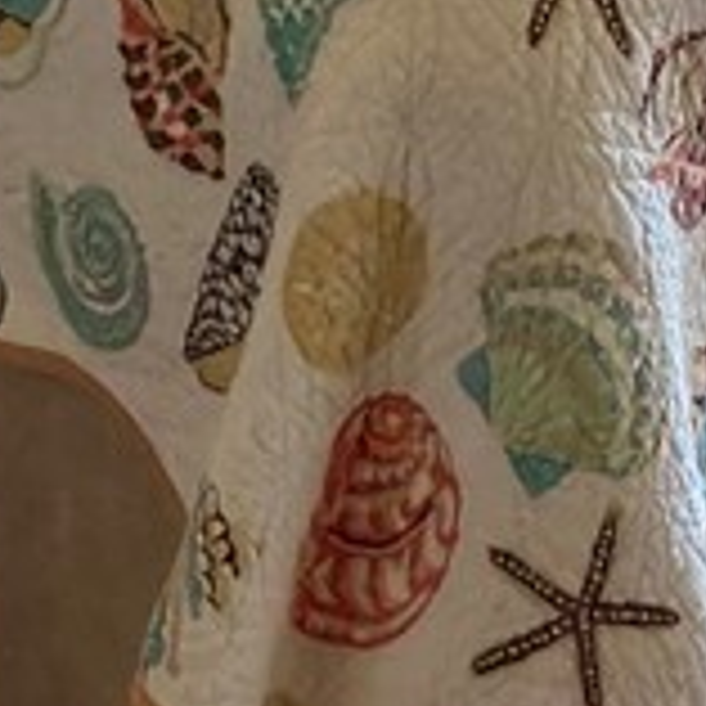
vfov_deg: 12.1
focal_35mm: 126
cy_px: -769
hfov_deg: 13.8
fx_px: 2907
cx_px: 292
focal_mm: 2.22
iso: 100
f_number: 2.2
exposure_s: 1/120
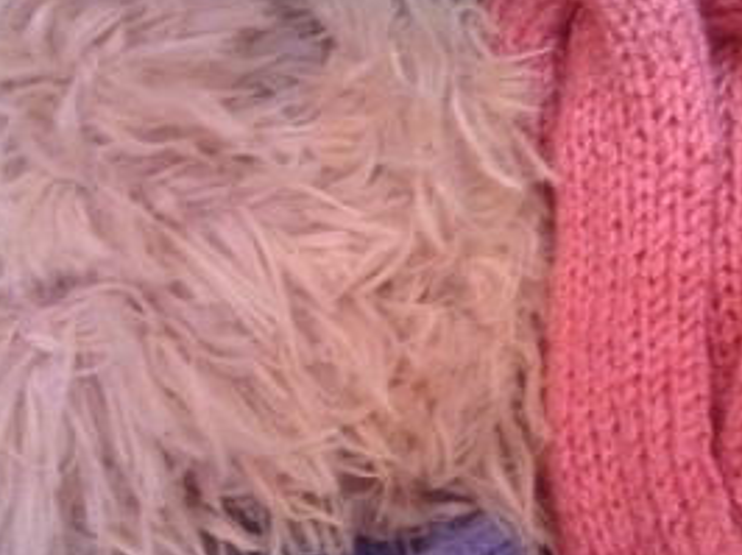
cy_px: 350
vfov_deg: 23.5
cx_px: 393
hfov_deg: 31.2
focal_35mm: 62
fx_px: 1328
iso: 640
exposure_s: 1/15
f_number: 2.4
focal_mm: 3.3
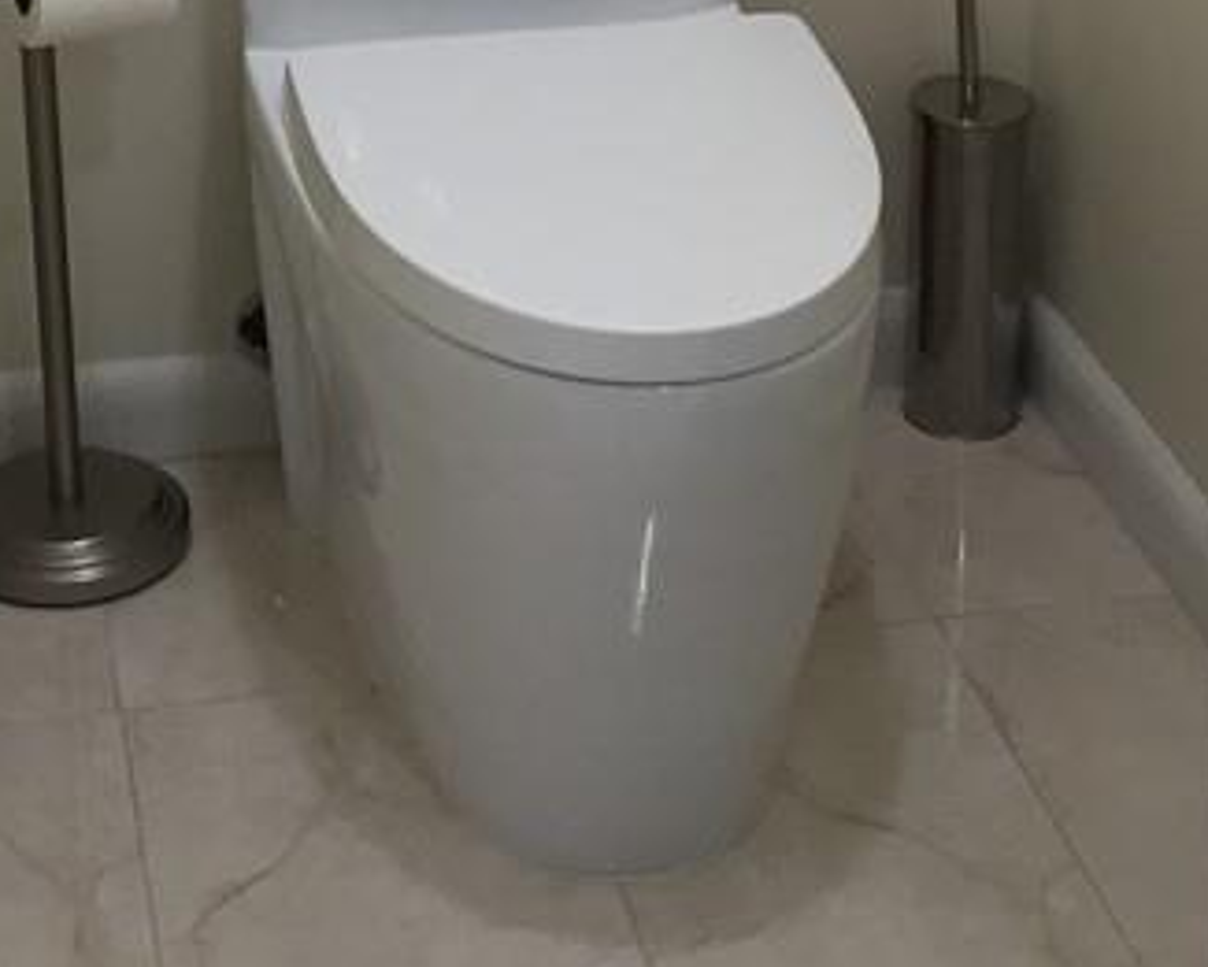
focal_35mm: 89
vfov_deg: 16.3
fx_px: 3183
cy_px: -330
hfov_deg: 21.4
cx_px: 341
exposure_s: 1/30
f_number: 2.2
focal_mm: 4.15
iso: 64
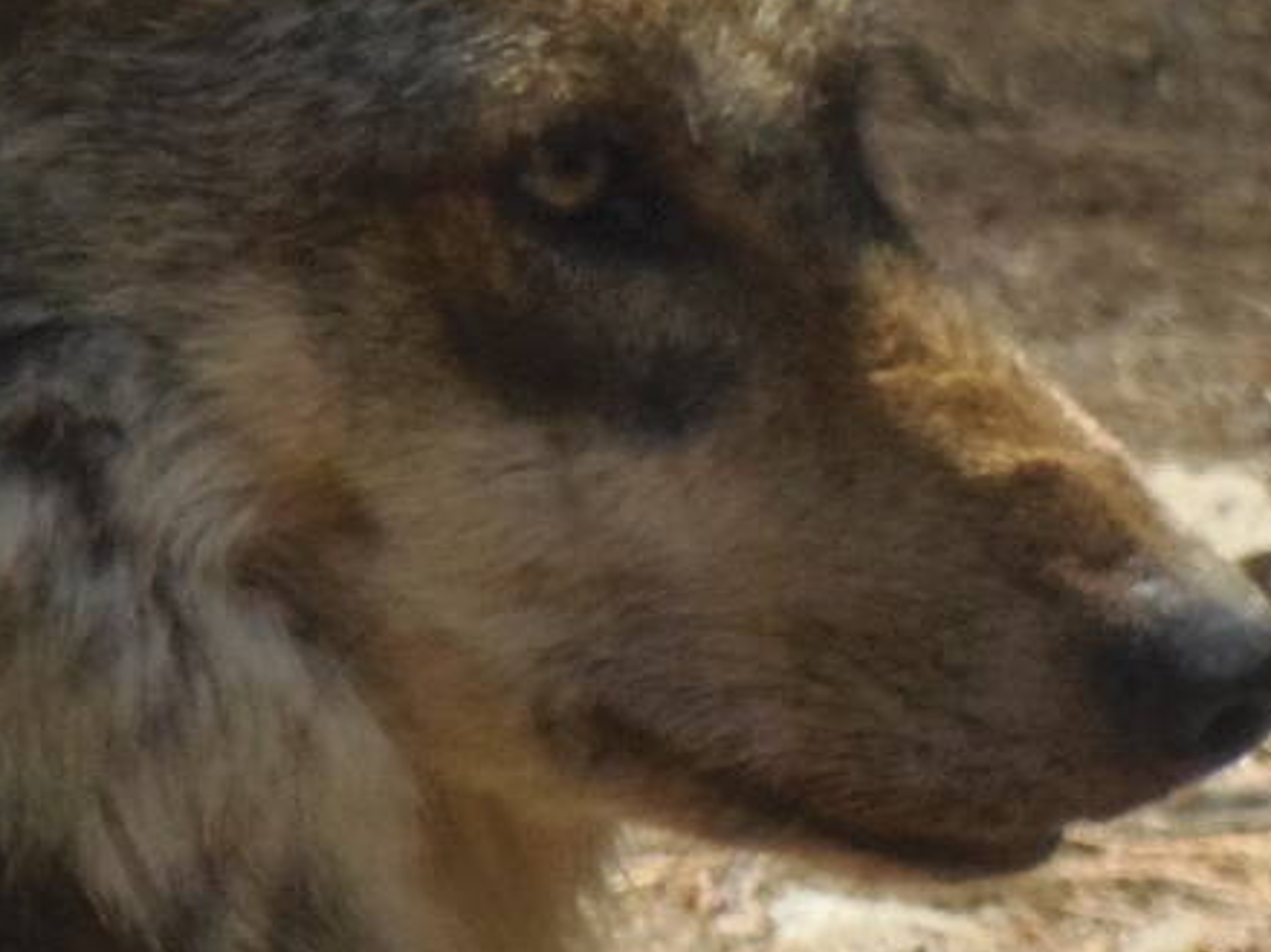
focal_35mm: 2145
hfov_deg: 0.9
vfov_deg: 0.7
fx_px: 78737
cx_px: 481
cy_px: 428
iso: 320
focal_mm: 109
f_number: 5
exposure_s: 1/200
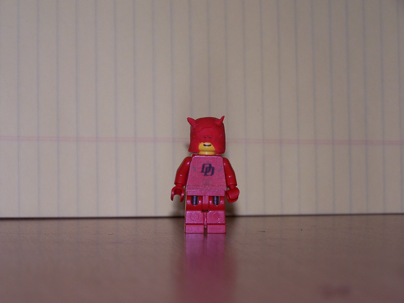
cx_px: 202
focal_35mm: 105
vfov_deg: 14.1
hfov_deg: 18.7
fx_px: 1225
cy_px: 152
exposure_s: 1/90
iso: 80
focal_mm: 17.5
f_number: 3.2
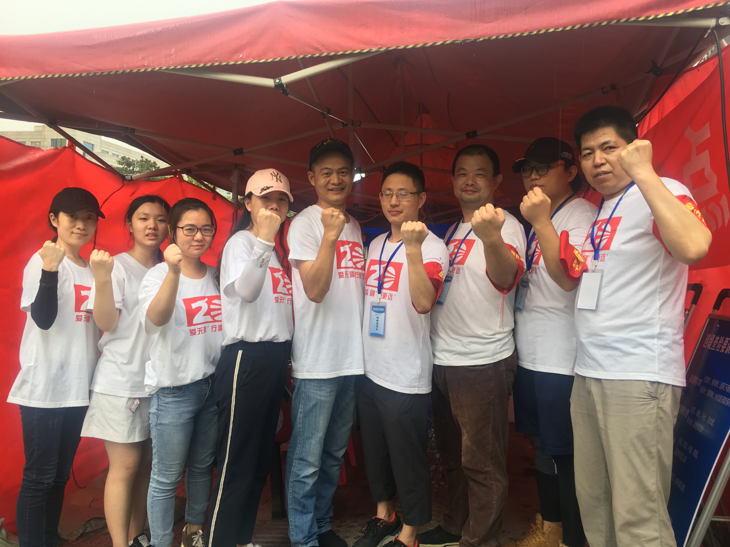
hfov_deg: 61.7
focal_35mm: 29
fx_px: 612
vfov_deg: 48.2
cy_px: 274
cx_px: 365
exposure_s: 1/100
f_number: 2.2
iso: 25
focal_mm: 4.15
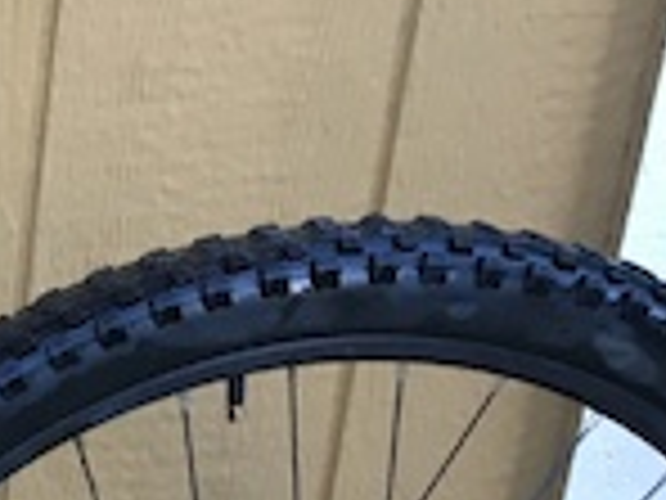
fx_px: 3021
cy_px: 667
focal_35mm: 157
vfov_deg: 9.3
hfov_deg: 11.0
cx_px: -832
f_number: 2.2
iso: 50
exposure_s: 1/30
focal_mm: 4.15
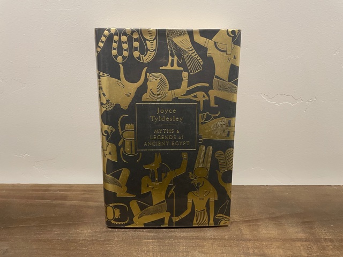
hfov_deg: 67.3
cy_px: 128
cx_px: 172
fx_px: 258
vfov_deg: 53.1
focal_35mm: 26
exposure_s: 1/60
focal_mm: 4.2
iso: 320
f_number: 1.6
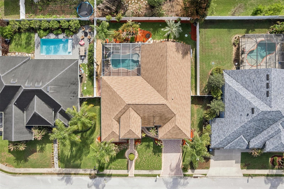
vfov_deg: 57.2
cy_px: 94
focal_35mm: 22
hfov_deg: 78.6
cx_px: 142
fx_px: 174
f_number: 2.8
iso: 140
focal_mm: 8.4
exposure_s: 1/1500
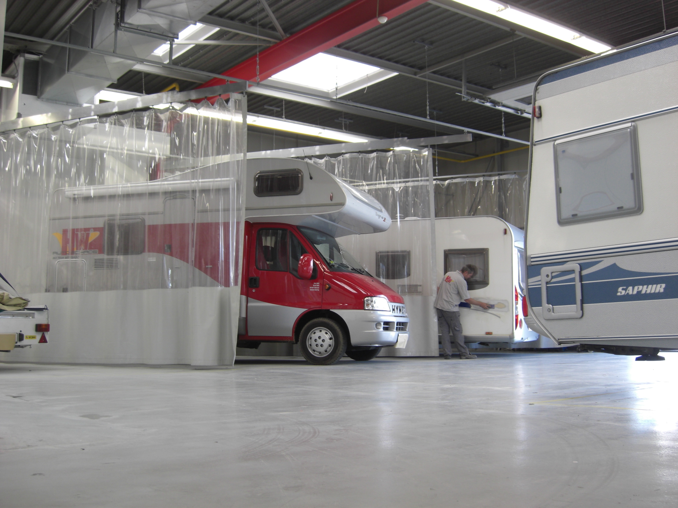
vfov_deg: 37.7
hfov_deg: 49.0
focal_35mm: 38
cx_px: 339
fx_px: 744
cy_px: 254
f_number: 2.8
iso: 80
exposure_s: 1/60
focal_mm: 7.9
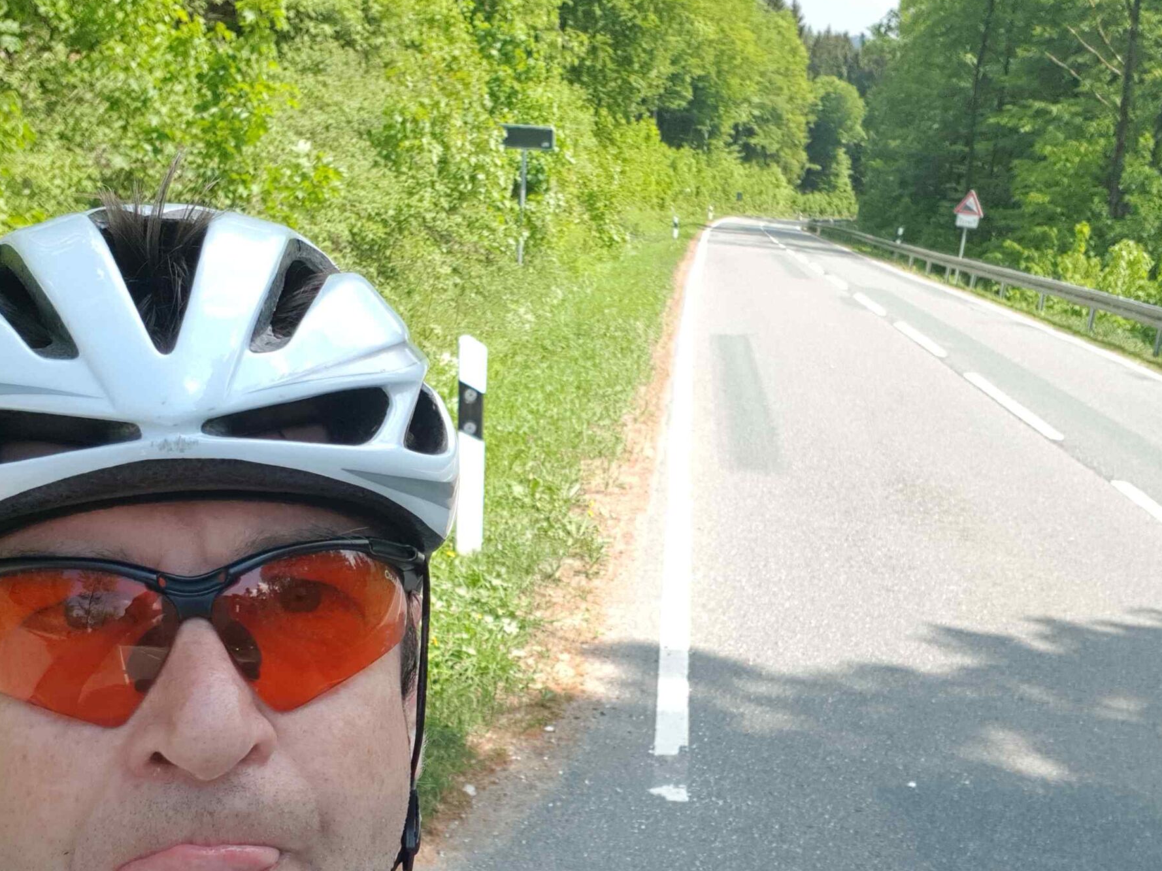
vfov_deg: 39.4
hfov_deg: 51.4
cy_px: 536
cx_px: 562
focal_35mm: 36
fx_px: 1208
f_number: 1.7
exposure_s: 1/574
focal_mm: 2.95
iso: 40
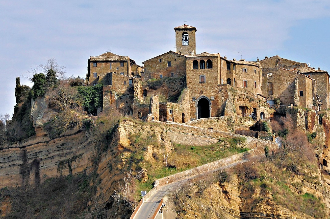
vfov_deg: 8.5
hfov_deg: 12.7
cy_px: 97
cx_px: 191
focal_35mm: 162
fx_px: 1484
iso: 200
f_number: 8
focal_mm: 60
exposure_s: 1/250
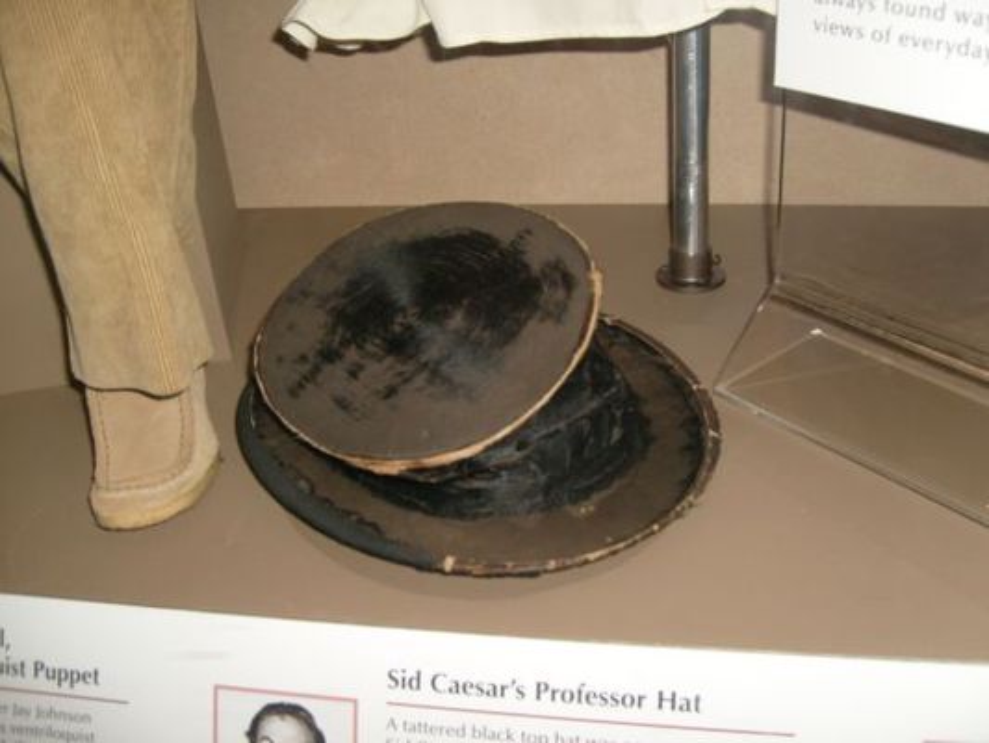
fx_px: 1000
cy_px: 372
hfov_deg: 52.6
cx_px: 494
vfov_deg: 40.7
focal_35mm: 35
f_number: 2.8
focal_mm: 5.8
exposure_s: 1/45
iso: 100
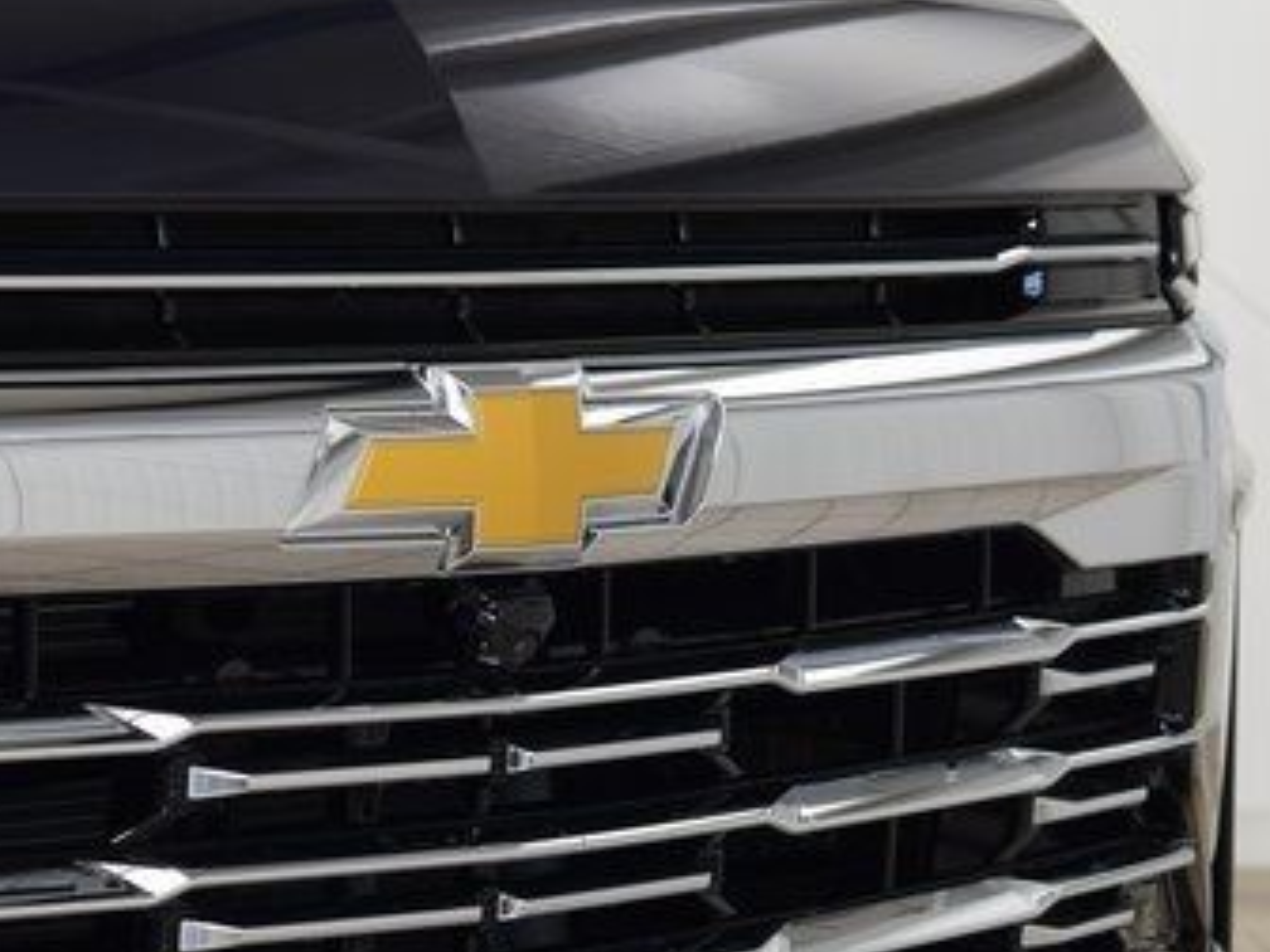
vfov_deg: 10.4
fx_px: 5246
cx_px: 151
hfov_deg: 13.7
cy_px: 576
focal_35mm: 143
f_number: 6.3
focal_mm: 52
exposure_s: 1/15
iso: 450
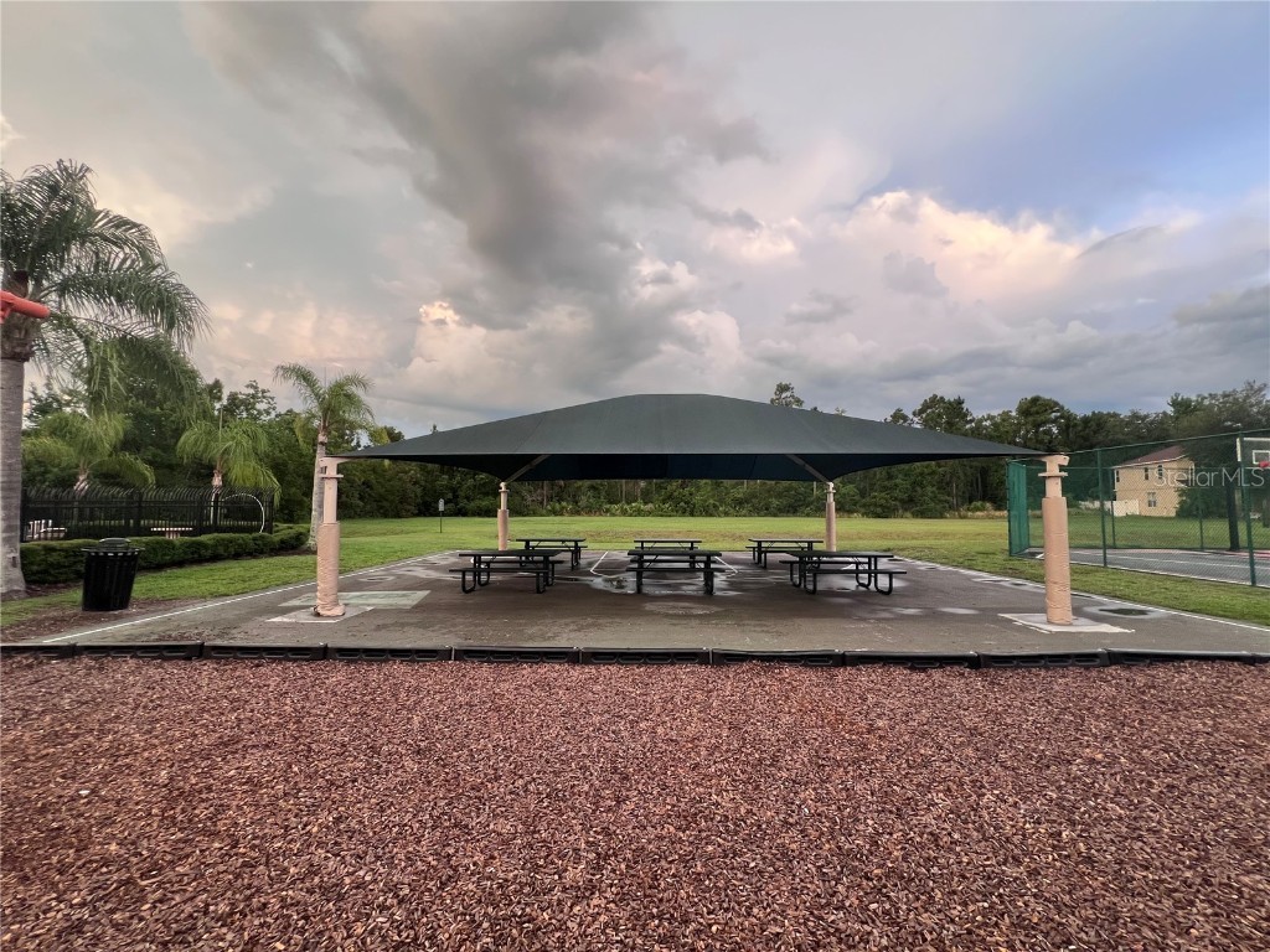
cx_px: 635
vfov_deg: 89.9
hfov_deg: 106.2
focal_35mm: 13
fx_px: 477
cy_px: 476
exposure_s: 1/99
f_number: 1.8
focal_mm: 1.57
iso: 80
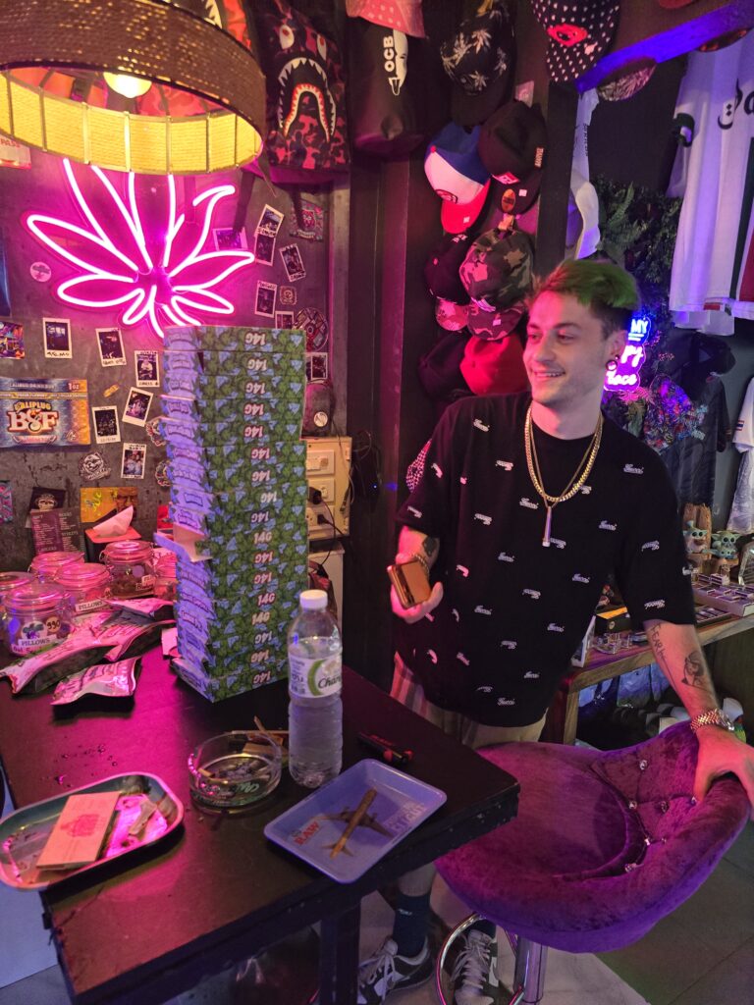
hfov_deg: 58.9
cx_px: 377
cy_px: 502
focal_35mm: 23
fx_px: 668
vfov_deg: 73.9
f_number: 1.7
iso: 1250
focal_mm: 6.3
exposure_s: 1/60
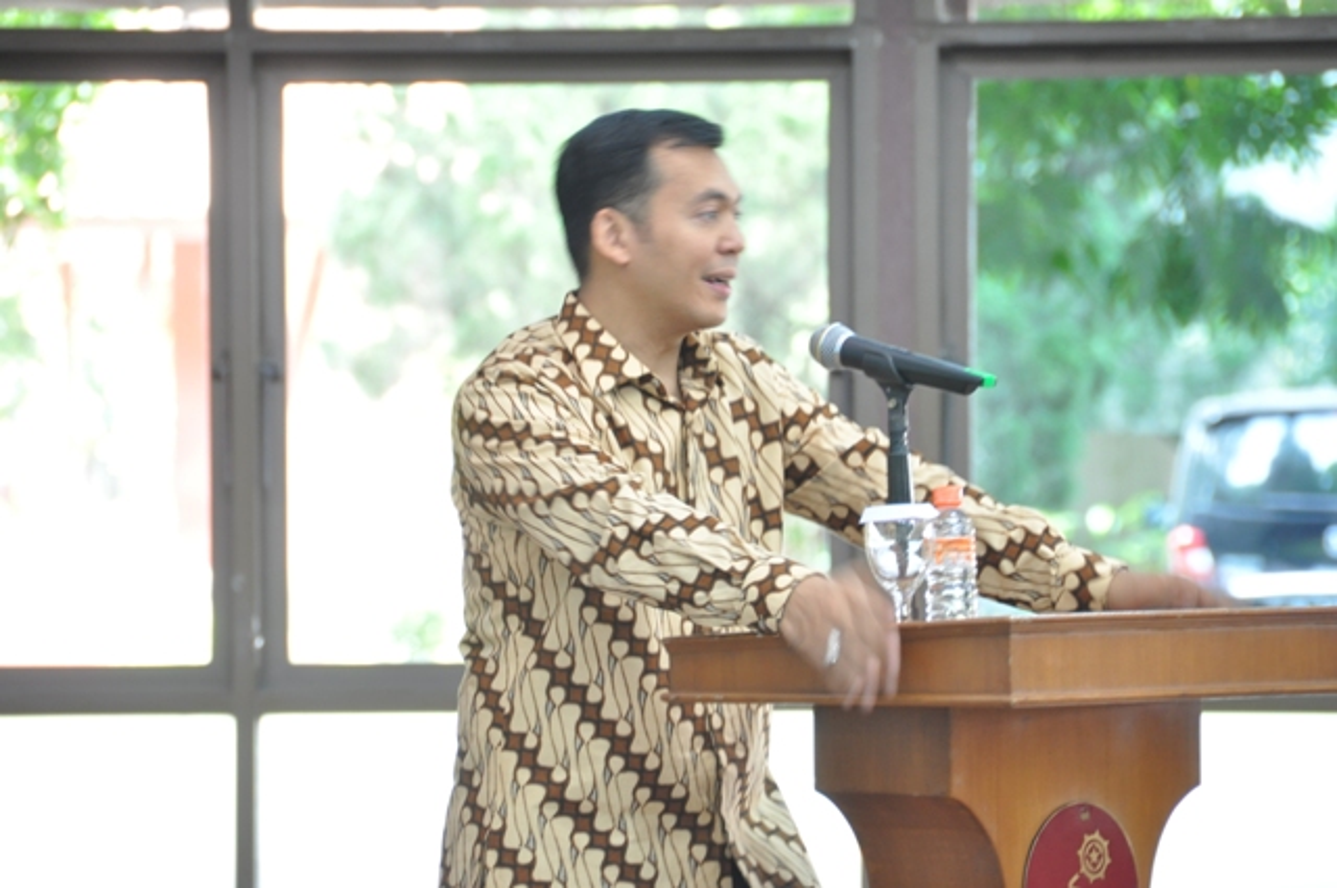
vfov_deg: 4.6
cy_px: 444
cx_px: 668
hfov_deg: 6.9
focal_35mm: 300
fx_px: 11127
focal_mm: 200
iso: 1000
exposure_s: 1/10
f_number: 5.6
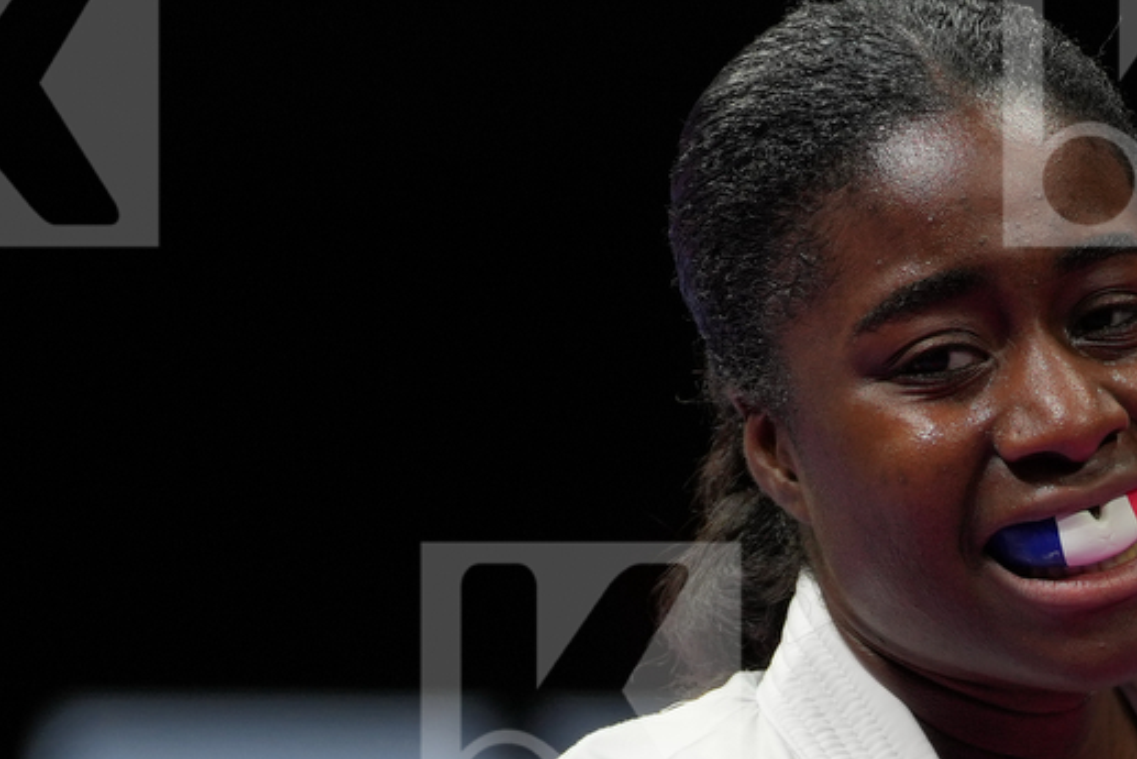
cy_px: 700
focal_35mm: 928
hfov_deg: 2.2
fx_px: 29316
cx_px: 1163
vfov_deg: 1.5
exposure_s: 1/1000
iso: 400
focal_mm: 200
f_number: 2.8
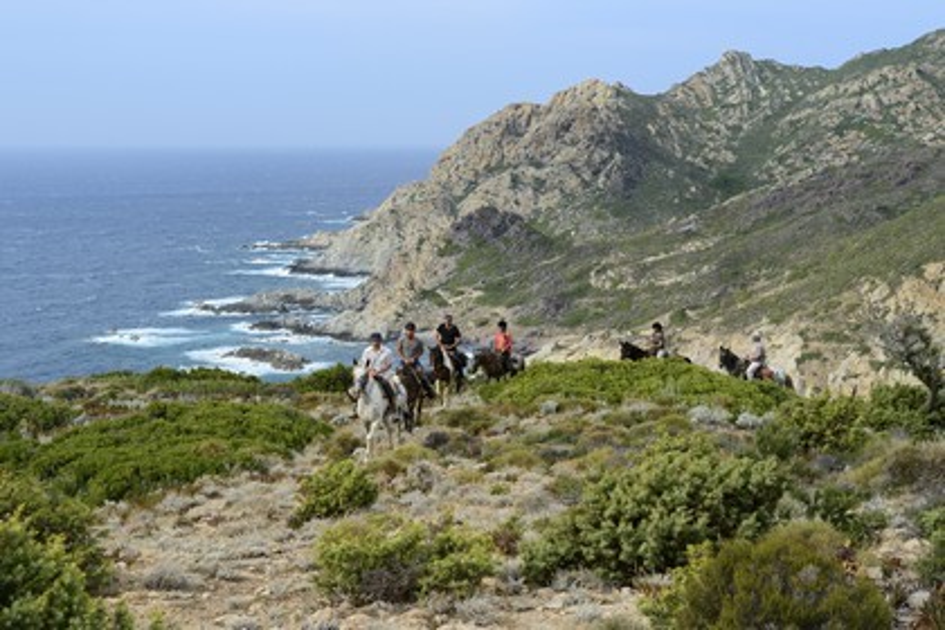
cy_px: 315
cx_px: 472
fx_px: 1470
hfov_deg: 35.6
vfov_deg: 24.2
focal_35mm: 56
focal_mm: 56
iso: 400
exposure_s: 1/500
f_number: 10
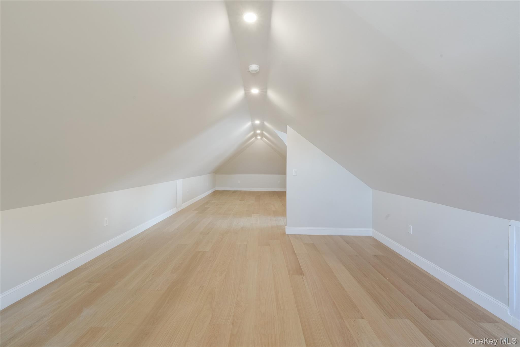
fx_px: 202
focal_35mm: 14
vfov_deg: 81.2
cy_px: 174
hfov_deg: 104.3
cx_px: 260
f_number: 16
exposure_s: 1/2
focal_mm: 14
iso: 800
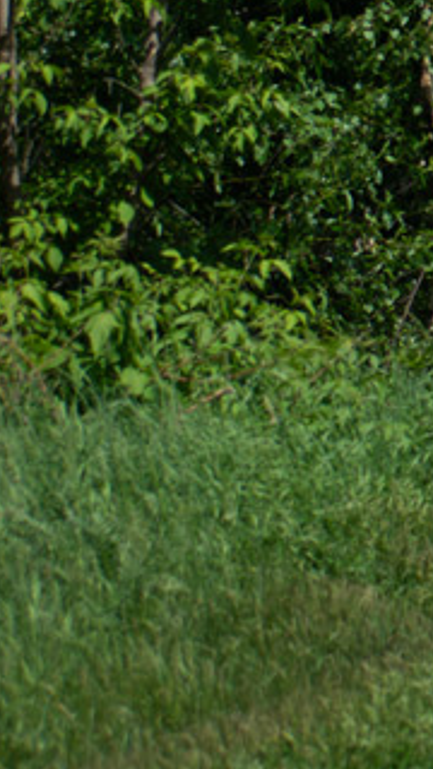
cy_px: -299
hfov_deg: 2.5
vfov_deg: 4.5
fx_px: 9818
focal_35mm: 481
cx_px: 1573
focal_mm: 70
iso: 100
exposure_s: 1/800
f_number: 4.5
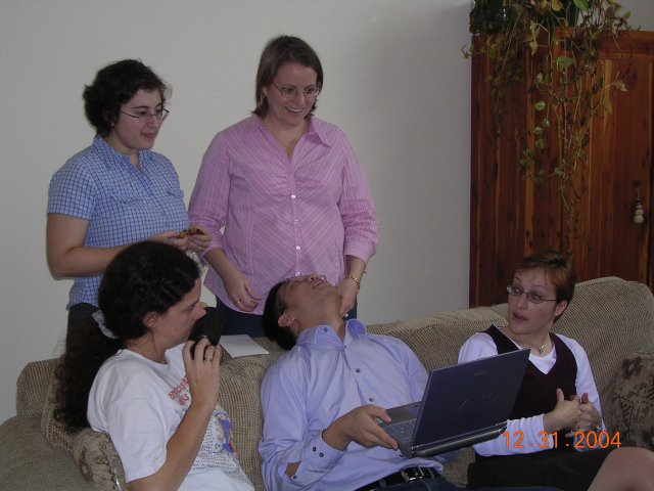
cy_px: 246
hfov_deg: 36.2
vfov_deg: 27.5
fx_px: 1001
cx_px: 327
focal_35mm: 53
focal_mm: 8
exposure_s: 1/60.1
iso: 159
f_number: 3.2
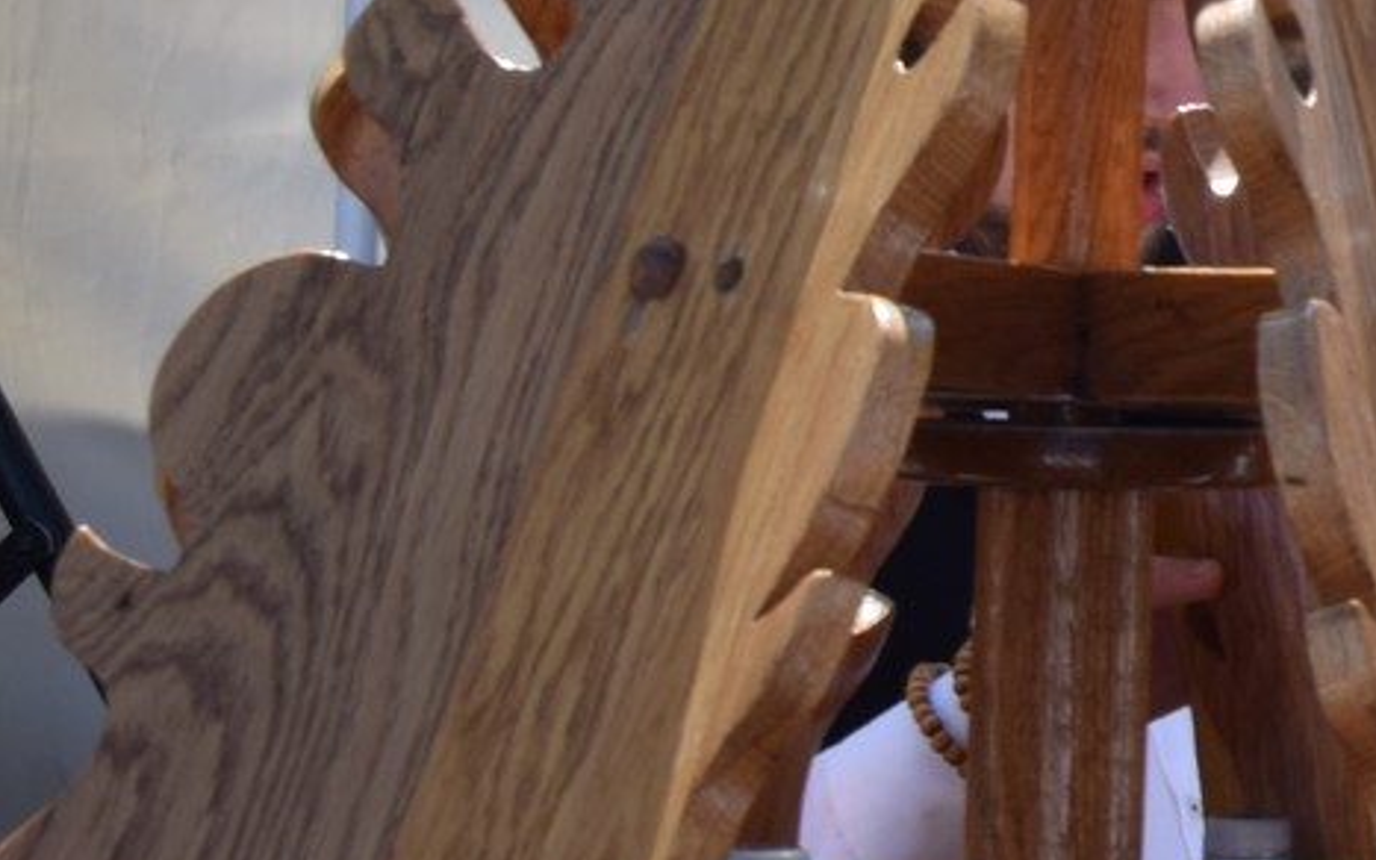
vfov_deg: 7.0
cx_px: 2487
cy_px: 180
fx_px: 7051
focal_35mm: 188
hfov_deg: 10.5
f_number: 9
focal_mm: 30
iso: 100
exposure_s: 1/160
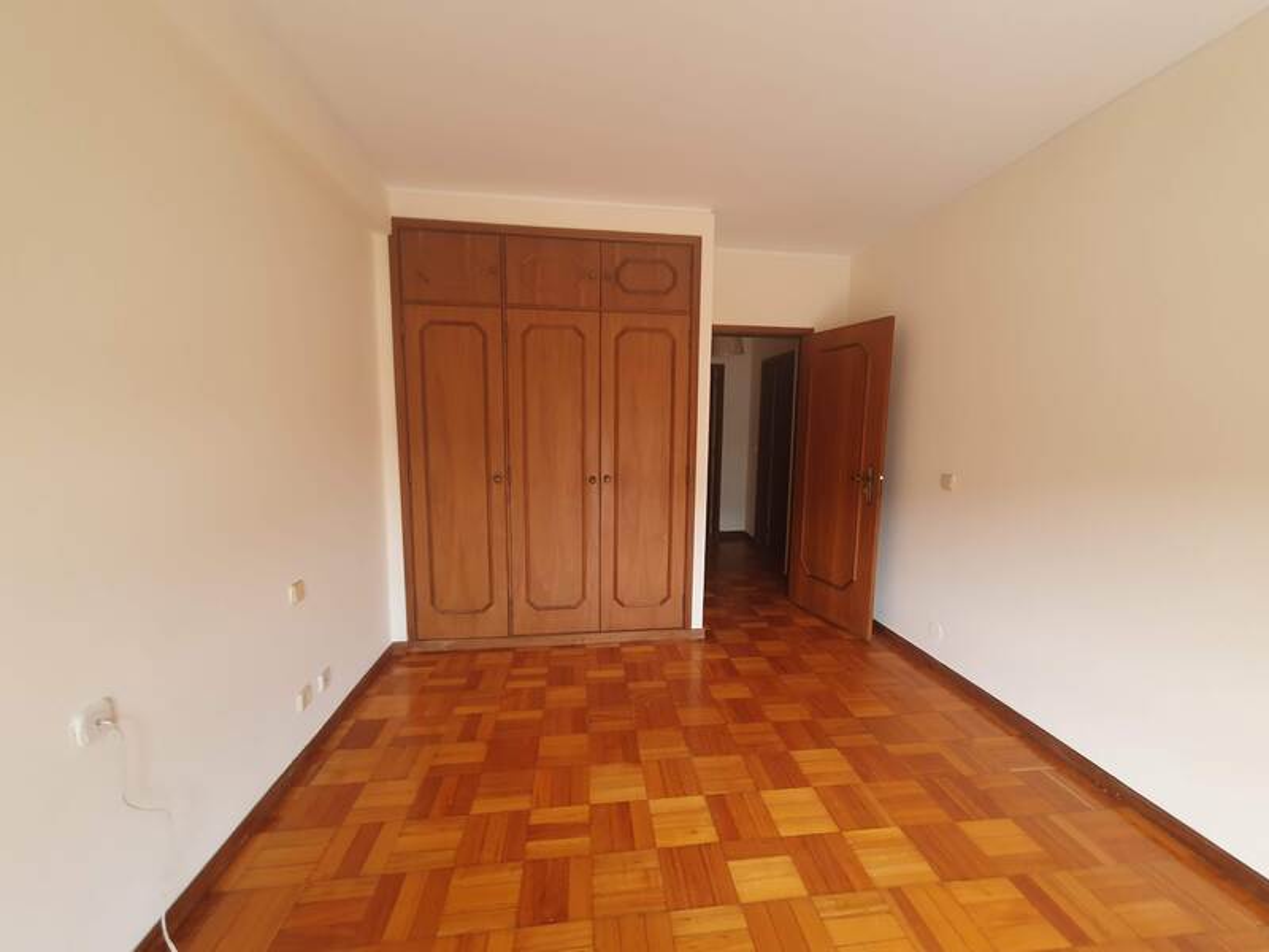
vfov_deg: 89.9
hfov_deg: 106.2
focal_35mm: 13
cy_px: 476
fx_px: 477
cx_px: 634
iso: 80
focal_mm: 1.8
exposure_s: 1/50
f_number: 2.2
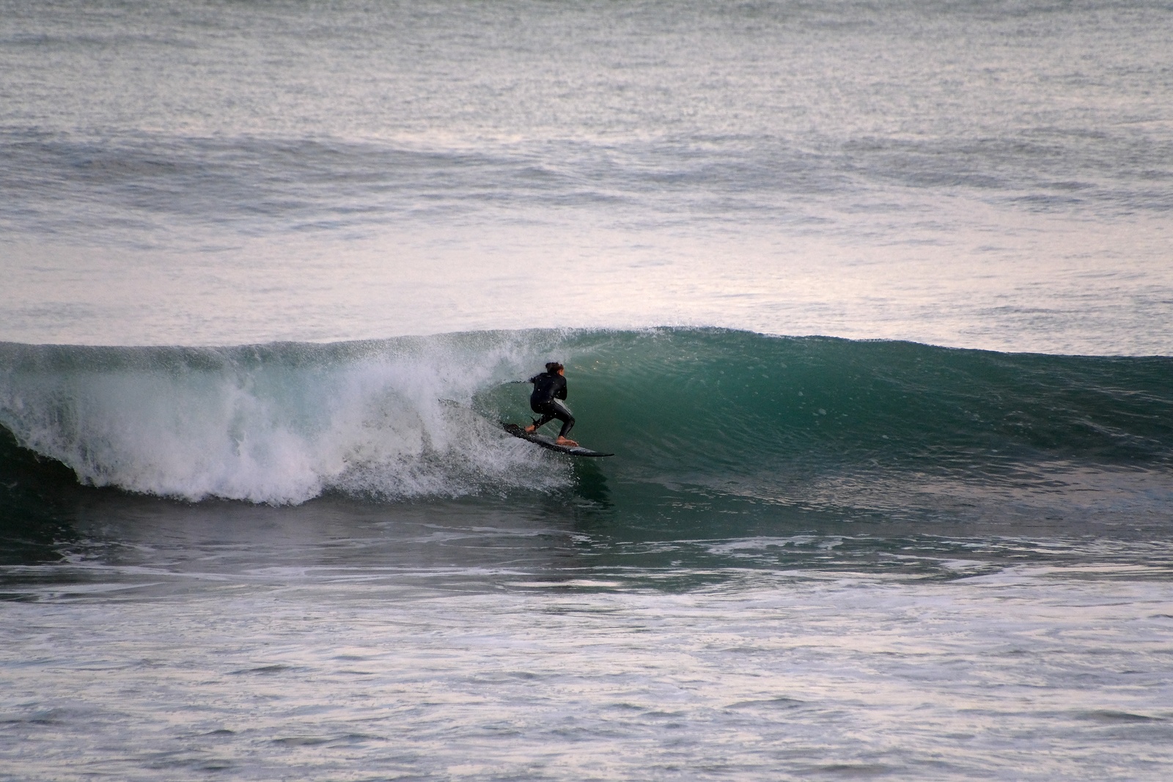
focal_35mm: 600
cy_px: 391
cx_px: 586
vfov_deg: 2.3
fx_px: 19550
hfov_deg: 3.4
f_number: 6.3
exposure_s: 1/2000
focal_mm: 400
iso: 1250
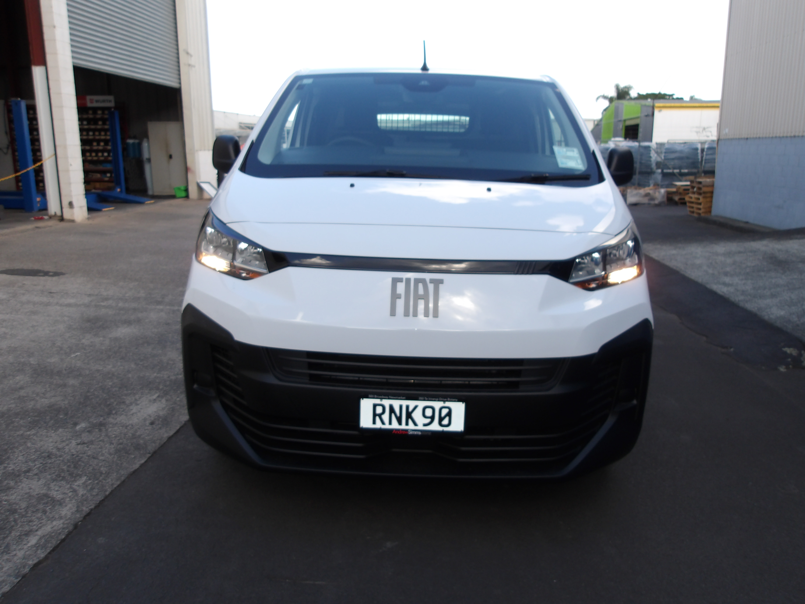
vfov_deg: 51.4
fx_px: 628
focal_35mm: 27
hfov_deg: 65.3
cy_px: 302
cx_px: 402
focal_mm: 4.9
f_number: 3
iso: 100
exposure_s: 1/311
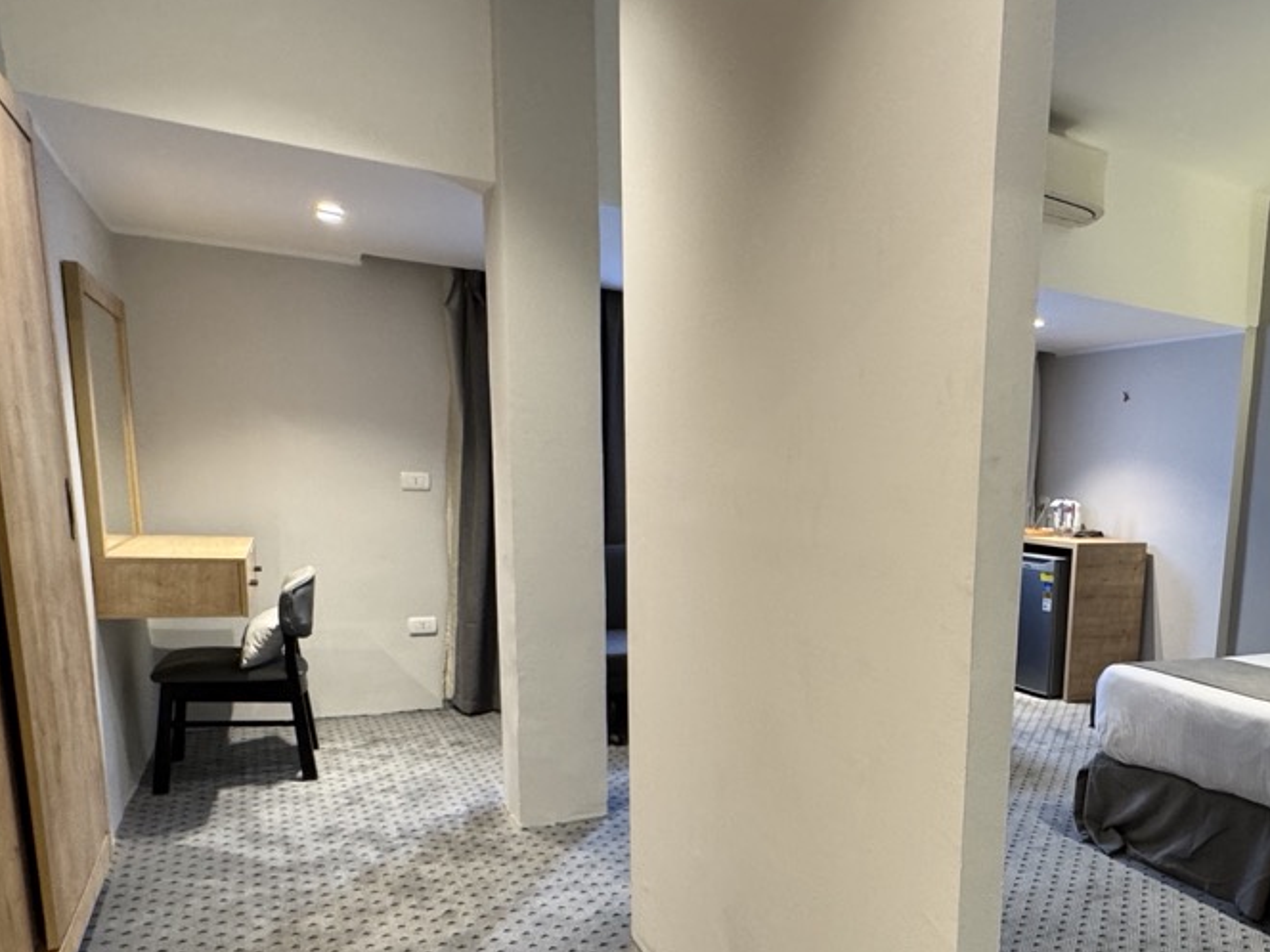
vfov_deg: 50.1
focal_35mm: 27
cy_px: 660
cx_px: 935
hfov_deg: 62.0
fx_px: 991
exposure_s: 1/50
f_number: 2.2
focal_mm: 2.22
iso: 250
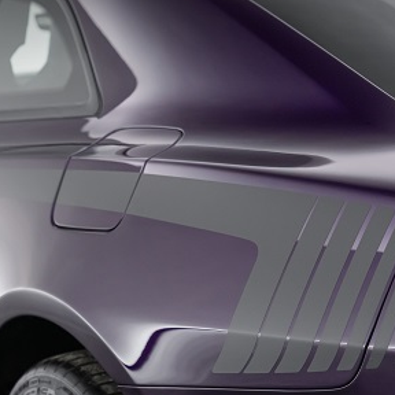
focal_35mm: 126
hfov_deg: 13.8
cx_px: 269
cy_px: 274
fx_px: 1627
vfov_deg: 13.8
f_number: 4
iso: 1600
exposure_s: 1/30
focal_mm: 61
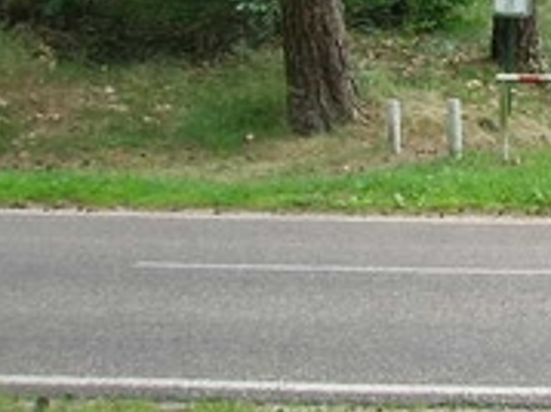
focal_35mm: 114
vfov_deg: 12.5
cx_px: 917
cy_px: -154
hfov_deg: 15.4
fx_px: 1813
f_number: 4.9
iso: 50
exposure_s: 1/34.6
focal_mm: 5.7
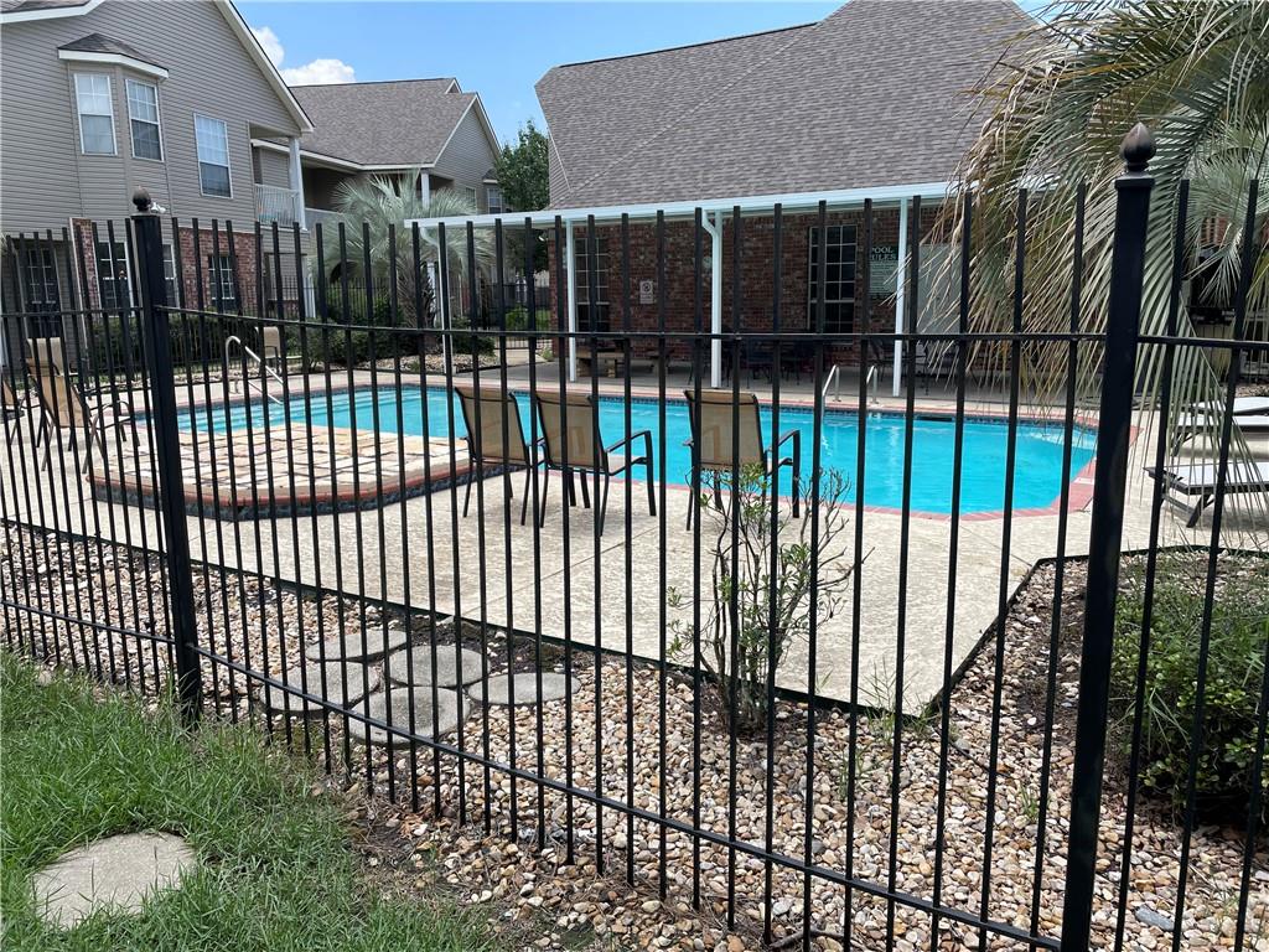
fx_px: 953
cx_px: 634
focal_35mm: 26
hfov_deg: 67.3
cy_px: 476
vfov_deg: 53.1
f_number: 1.6
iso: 32
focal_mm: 4.2
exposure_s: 1/2132
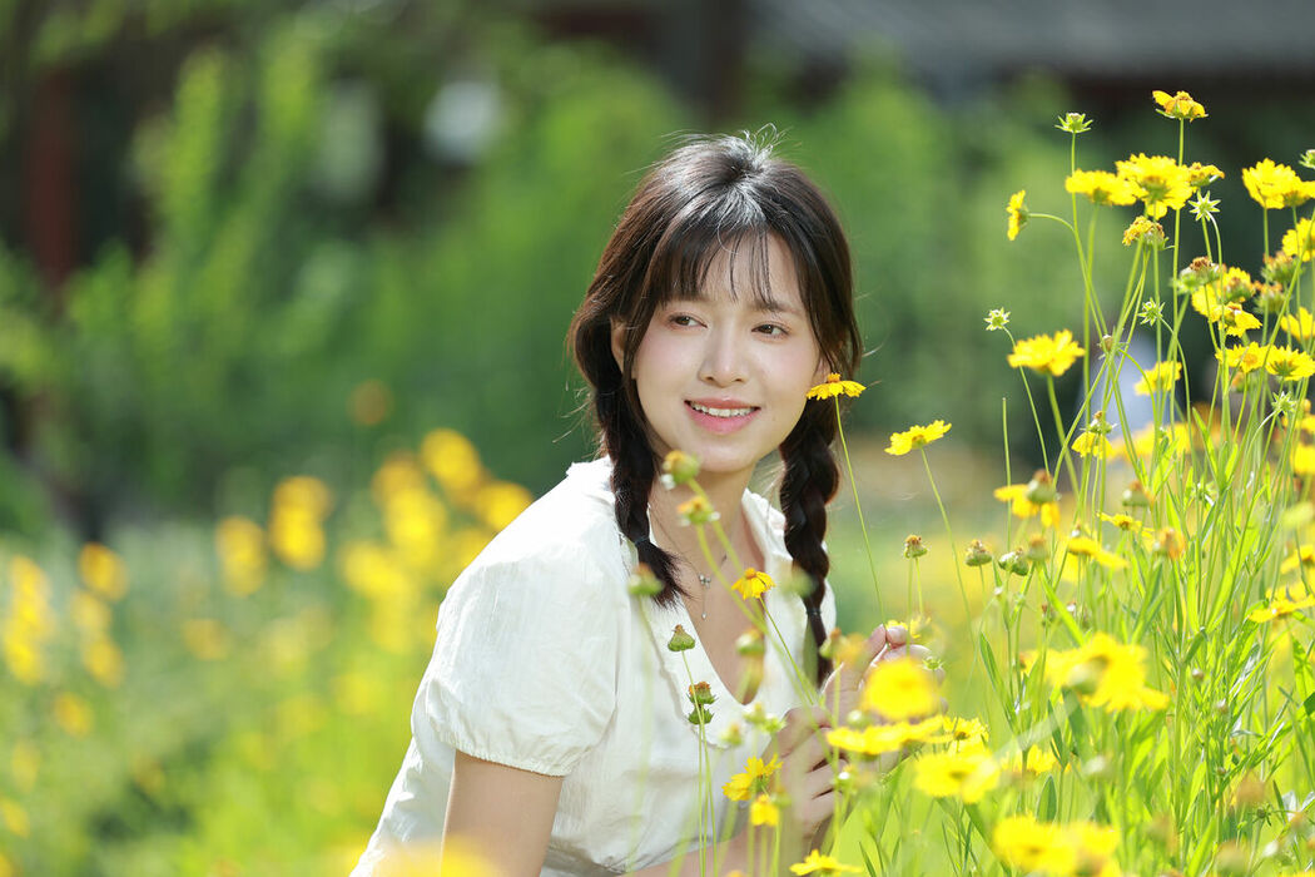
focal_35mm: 177
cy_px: 438
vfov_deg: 7.8
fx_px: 6465
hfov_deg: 11.6
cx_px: 658
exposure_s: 1/500
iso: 100
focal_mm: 177
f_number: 2.8
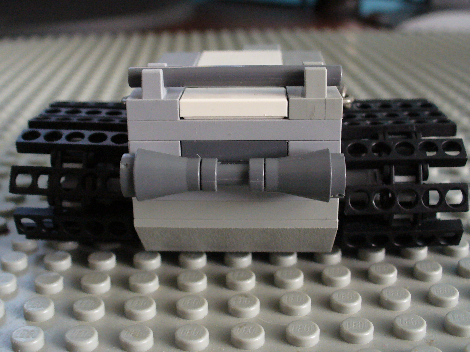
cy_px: 150
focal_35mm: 46
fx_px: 625
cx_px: 228
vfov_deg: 31.5
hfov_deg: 41.2
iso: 200
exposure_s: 1/8
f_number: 2.8
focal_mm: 6.1
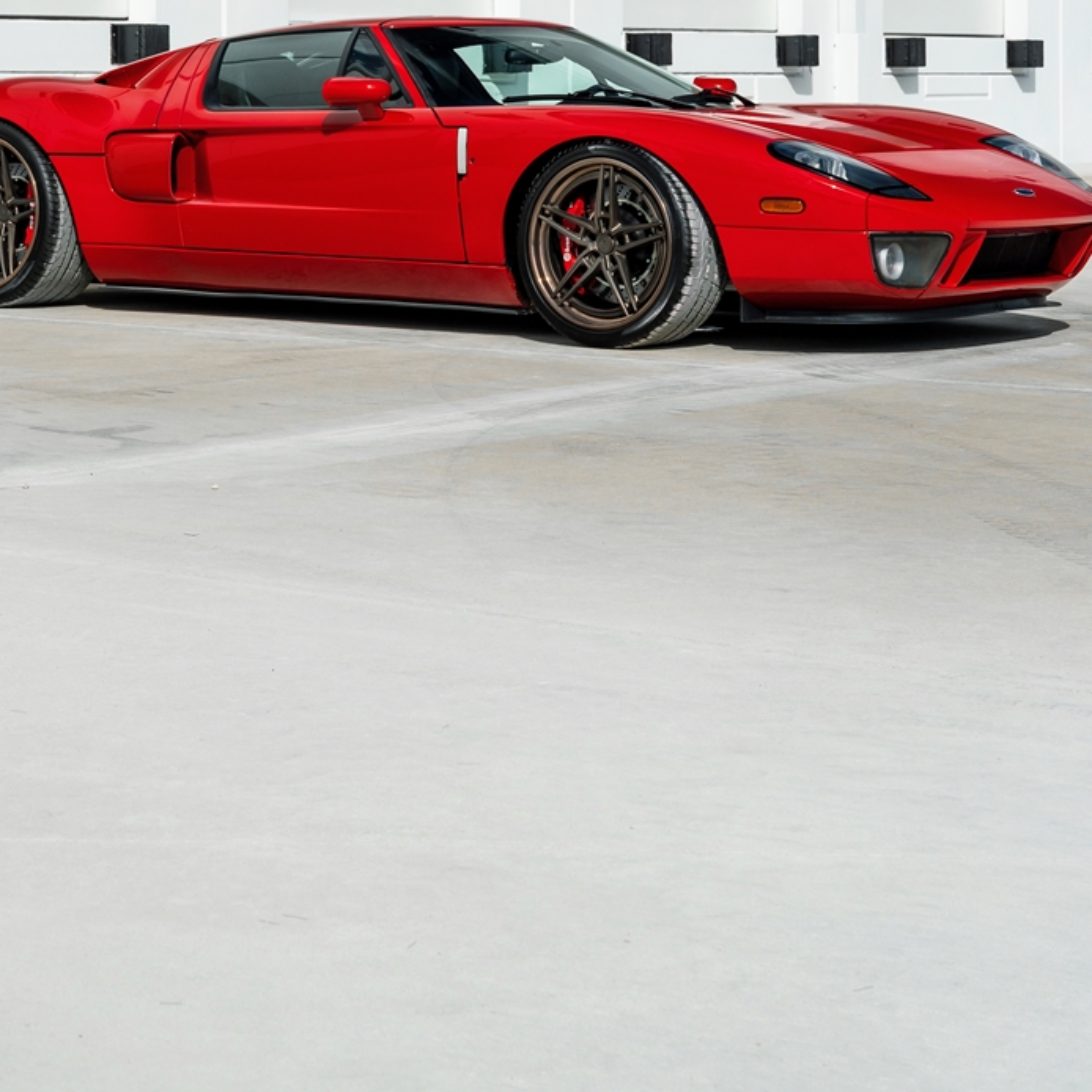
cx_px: 222
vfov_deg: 19.6
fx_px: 3105
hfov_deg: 19.7
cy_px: 107
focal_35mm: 87
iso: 100
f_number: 6.3
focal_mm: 37
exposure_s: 1/640
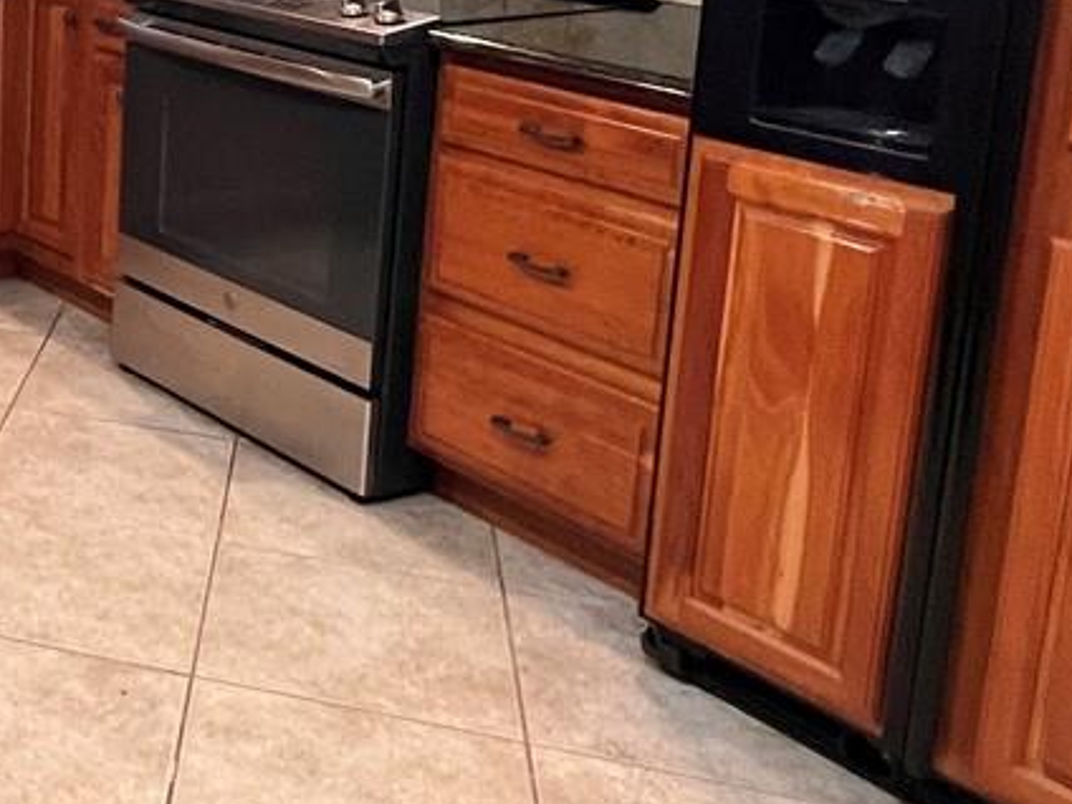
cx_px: -346
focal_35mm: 49
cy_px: 30
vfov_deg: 28.2
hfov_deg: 30.2
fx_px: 1517
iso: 400
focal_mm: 1.57
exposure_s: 1/60
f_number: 1.8
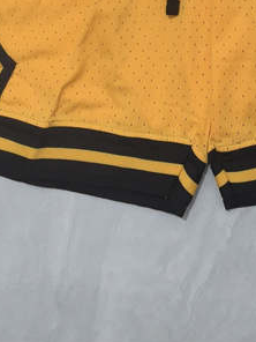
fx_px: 720
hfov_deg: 19.9
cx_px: 210
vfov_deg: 23.3
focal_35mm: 73
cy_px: -114
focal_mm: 5.75
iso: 320
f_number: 2
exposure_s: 1/50
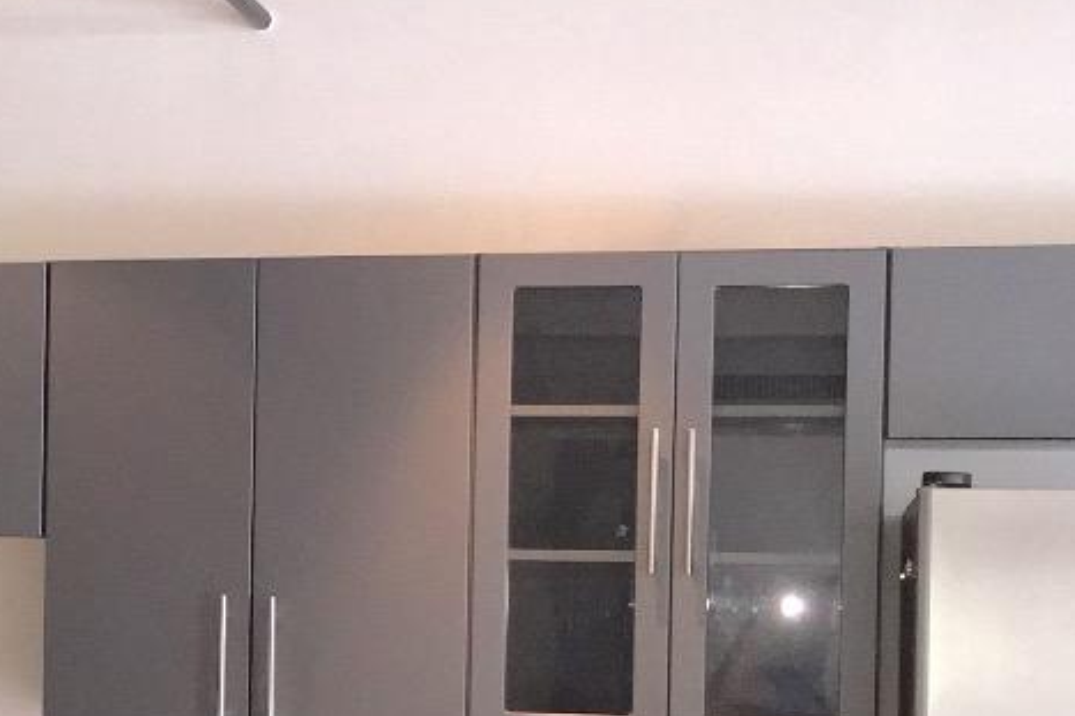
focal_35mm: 93
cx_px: 58
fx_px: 2776
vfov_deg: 14.6
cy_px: 589
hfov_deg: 21.3
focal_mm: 4.15
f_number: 2.2
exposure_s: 1/33
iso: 64
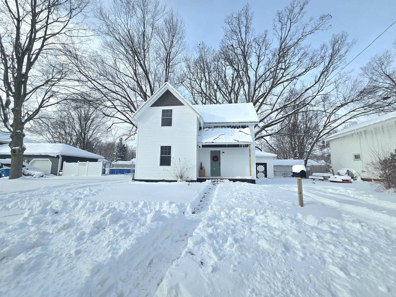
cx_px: 198
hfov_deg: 106.2
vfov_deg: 89.9
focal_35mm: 13
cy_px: 148
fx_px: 149
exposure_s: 1/3333
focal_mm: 2.2
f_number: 2.2
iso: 50
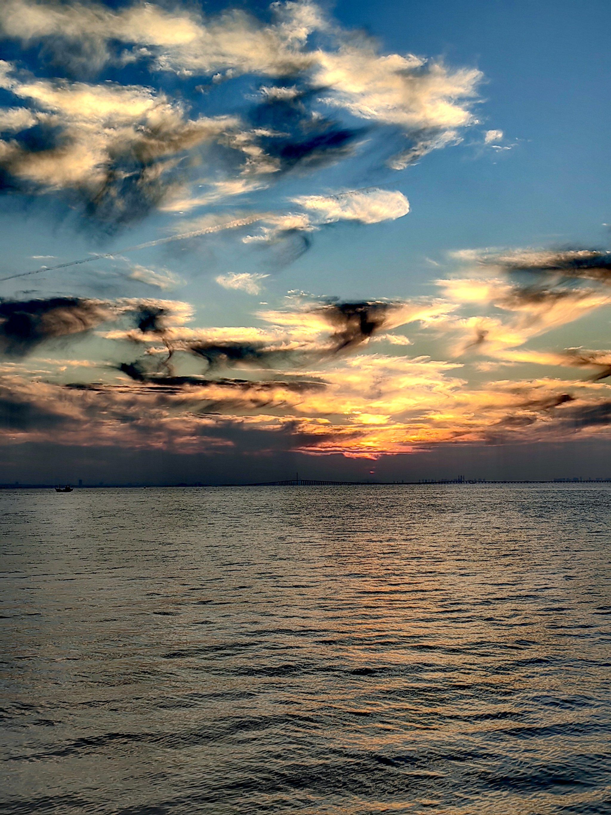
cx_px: 306
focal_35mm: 48
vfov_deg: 39.7
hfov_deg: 30.3
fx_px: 1130
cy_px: 408
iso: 50
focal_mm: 5.54
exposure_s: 1/769
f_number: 1.8
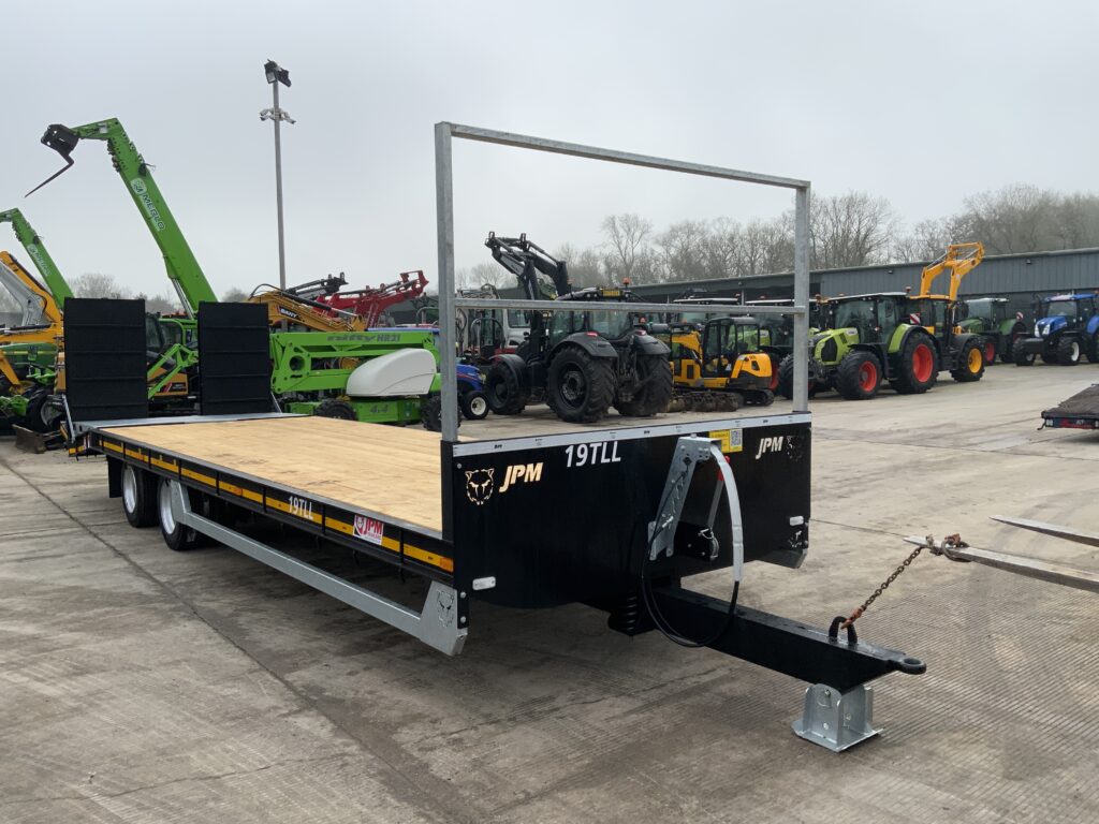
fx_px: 921
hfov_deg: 61.7
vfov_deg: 48.2
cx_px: 550
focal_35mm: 29
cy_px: 412
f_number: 1.8
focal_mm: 3
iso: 16
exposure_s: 1/635
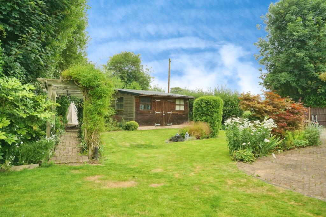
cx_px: 163
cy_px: 108
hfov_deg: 60.3
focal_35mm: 31
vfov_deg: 42.3
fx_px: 281
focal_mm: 31
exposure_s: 1/2000
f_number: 5.6
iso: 2000
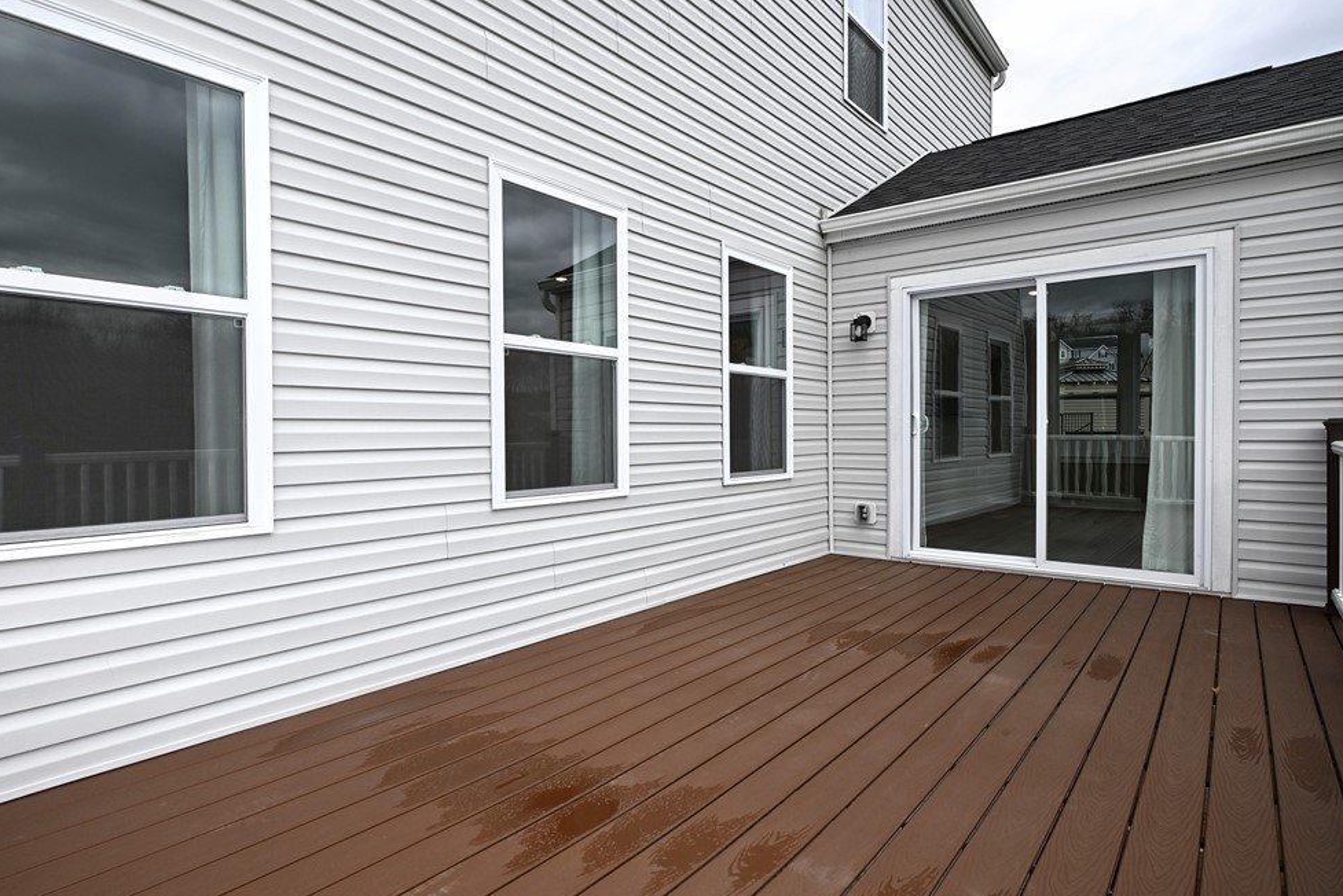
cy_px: 447
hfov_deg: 83.9
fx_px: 746
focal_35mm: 20
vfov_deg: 62.0
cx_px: 628
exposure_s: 1/125
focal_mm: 12
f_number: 6.3
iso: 100
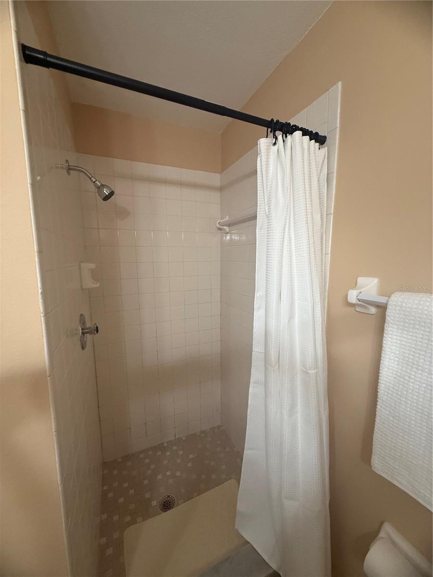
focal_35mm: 14
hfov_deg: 85.7
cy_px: 288
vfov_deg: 102.1
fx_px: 233
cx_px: 216
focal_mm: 2.22
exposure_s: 1/120
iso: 250
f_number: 2.2
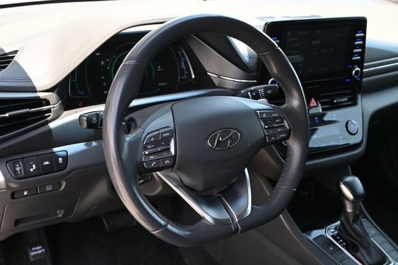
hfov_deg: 48.7
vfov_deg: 33.6
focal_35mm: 40
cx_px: 199
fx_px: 439
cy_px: 132
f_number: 4.5
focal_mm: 26.5
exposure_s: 1/125
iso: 400
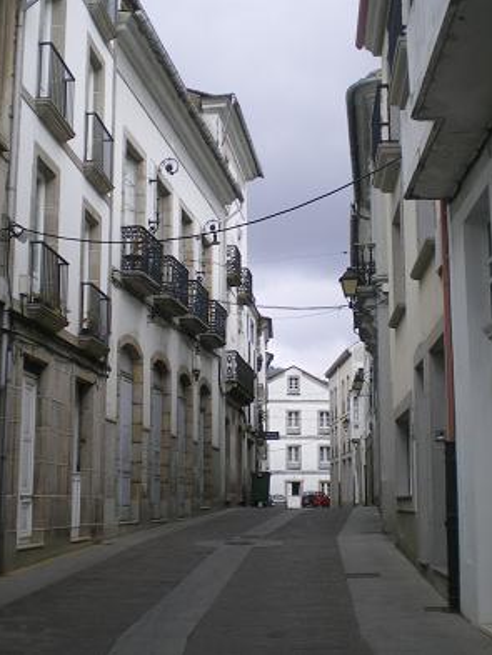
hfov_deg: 28.6
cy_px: 328
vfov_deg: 37.5
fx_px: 966
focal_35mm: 51
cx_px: 254
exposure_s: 1/200
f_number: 3.1
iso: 64
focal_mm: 6.3
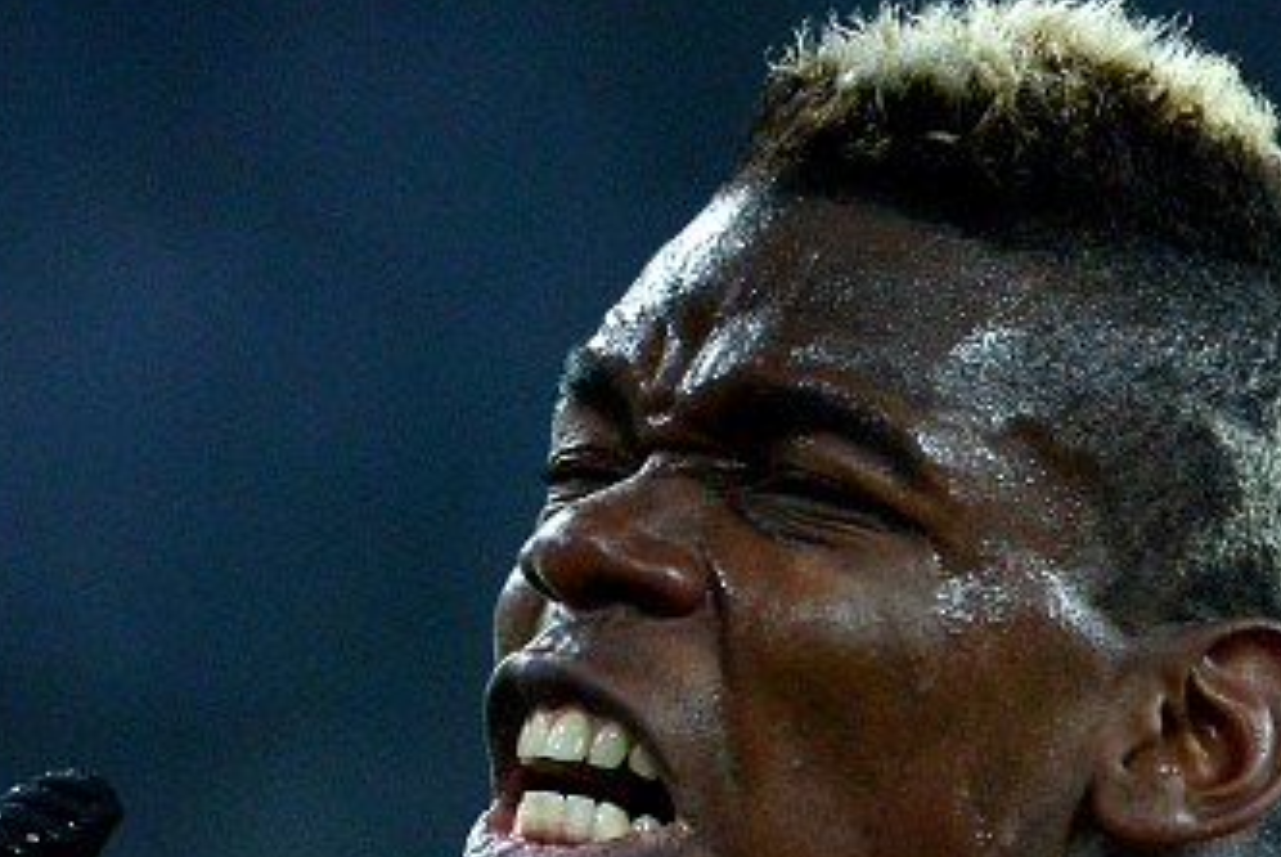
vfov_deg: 1.9
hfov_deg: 2.9
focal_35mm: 715
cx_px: 602
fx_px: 25464
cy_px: 714
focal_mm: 400
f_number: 3.5
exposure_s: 1/2000
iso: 2500
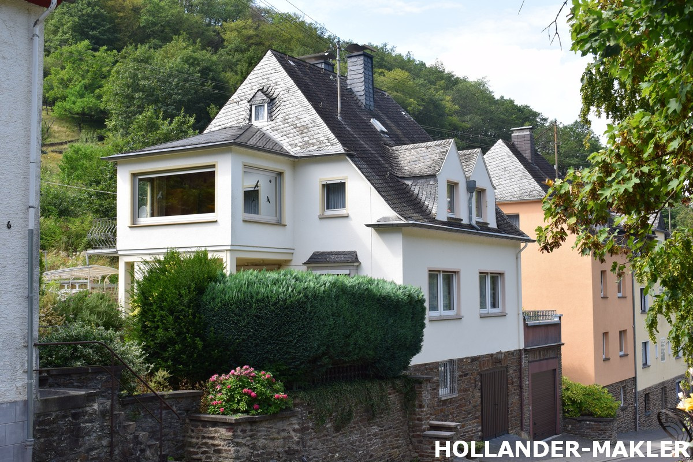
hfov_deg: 42.3
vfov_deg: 28.9
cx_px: 346
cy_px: 231
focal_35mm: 46
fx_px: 895
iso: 400
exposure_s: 1/320
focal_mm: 31
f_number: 10
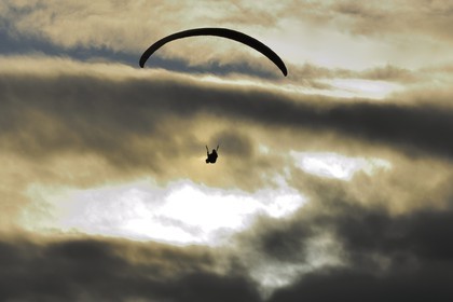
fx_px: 3775
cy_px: 151
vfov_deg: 4.6
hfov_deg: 6.9
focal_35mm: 300
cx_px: 226
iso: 100
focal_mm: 200
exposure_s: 1/400
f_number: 10
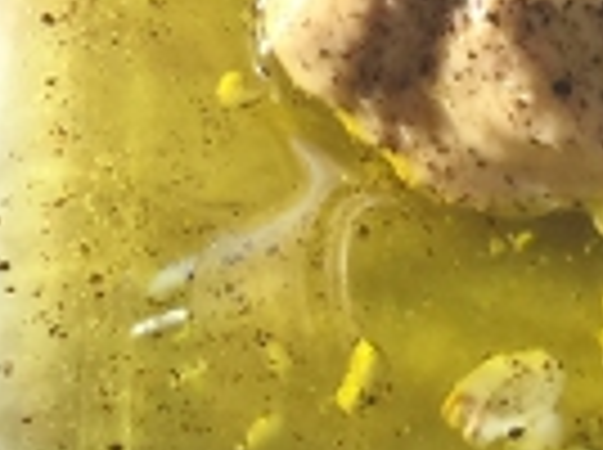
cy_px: -18
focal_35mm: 139
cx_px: 572
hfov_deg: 14.0
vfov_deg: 10.5
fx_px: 2417
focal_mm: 4.15
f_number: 2.2
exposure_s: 1/30
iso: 32
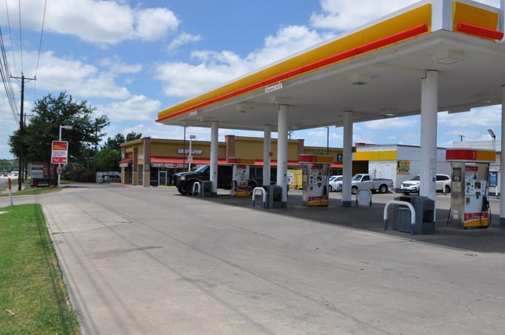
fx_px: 462
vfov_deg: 39.9
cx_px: 291
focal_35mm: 33
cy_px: 172
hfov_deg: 57.0
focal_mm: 18
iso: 200
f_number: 10
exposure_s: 1/400
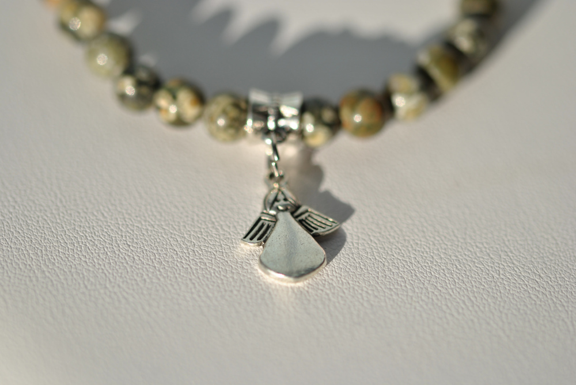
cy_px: 192
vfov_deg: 8.7
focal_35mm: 158
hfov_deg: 13.0
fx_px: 2523
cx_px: 288
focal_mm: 105
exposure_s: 1/1250
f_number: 3.8
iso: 100
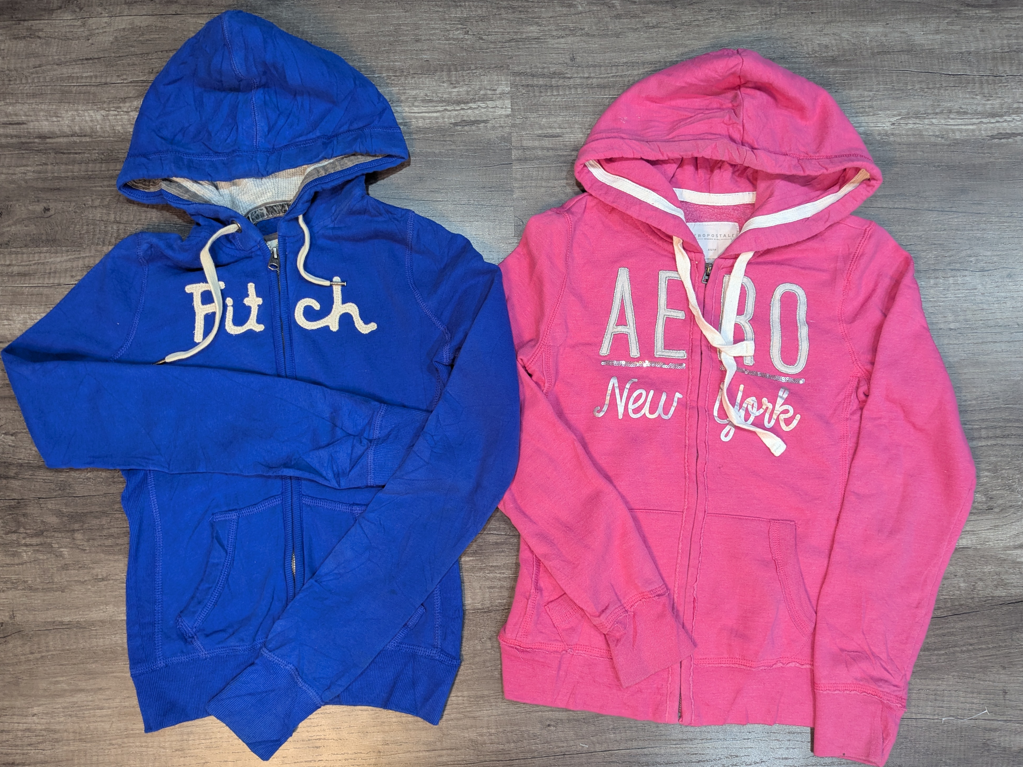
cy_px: 386
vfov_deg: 49.7
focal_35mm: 28
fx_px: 827
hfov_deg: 63.4
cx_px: 507
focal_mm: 4.38
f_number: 1.73
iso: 53
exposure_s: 1/25
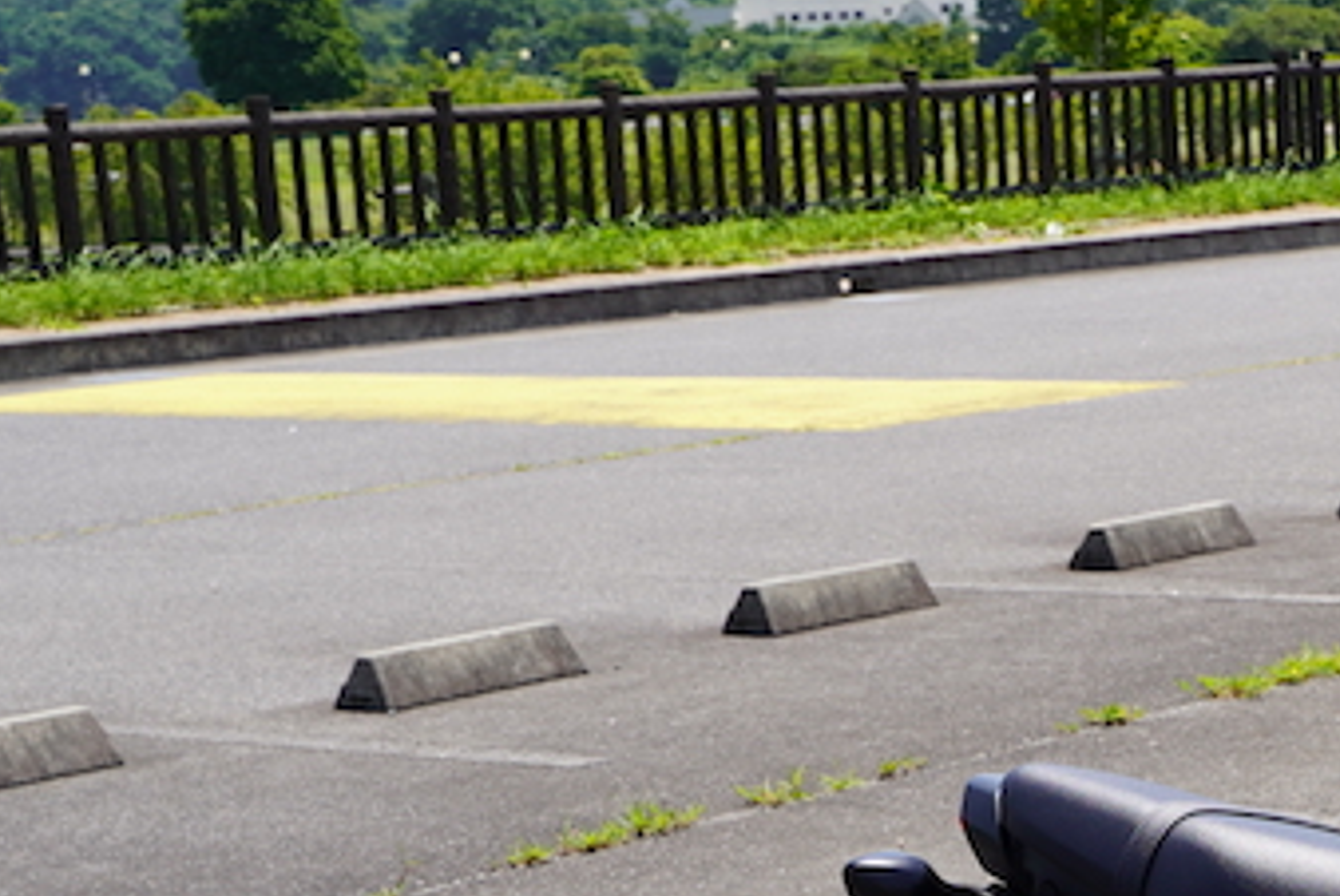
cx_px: 1491
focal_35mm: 118
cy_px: 1144
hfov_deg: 16.8
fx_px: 4396
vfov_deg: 11.4
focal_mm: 39
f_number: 9
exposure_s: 1/125
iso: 100
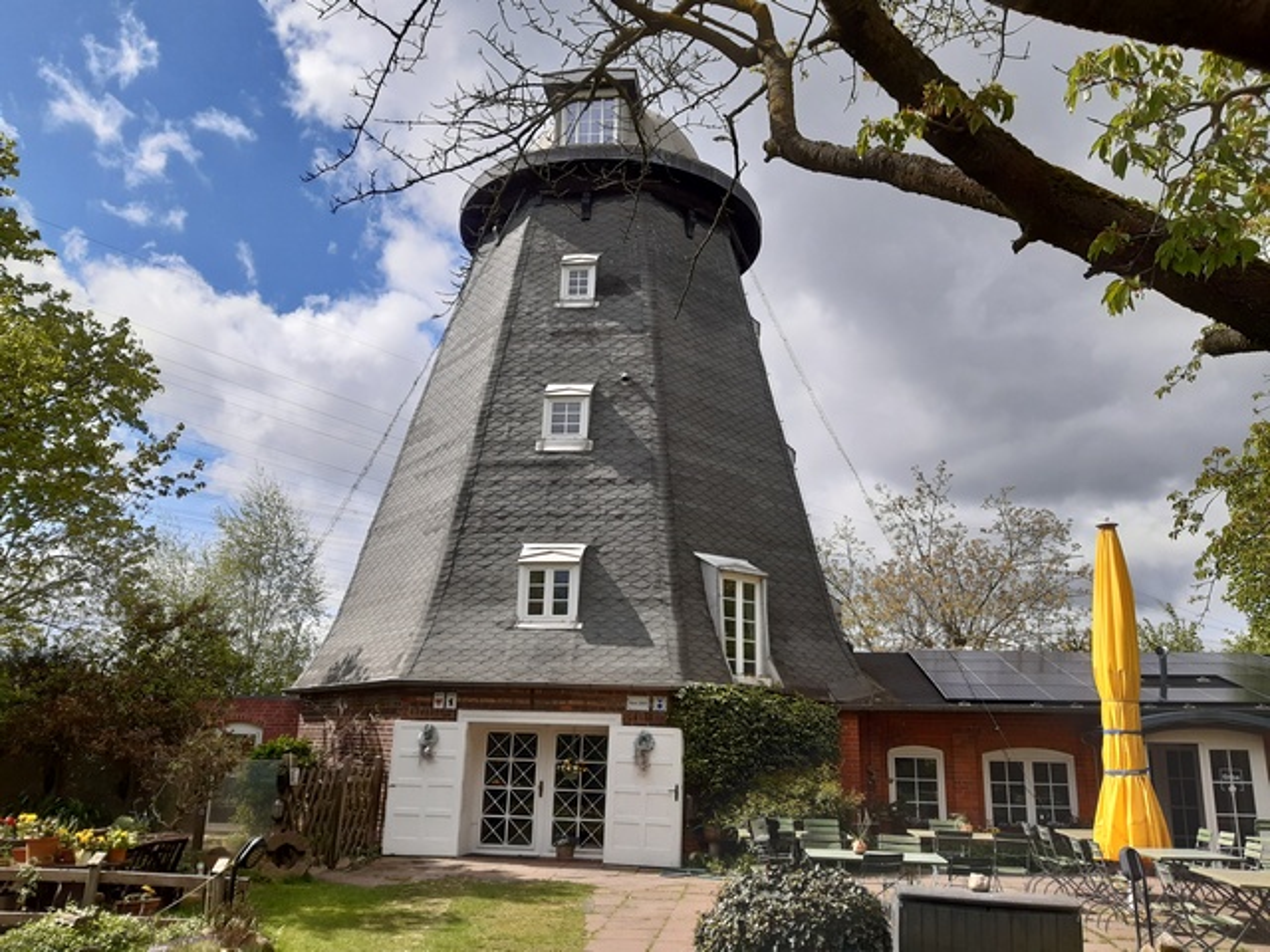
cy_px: 476
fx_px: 954
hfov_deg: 67.3
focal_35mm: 26
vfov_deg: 53.1
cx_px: 635
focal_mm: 3.92
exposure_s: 1/2481
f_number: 1.7
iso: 40
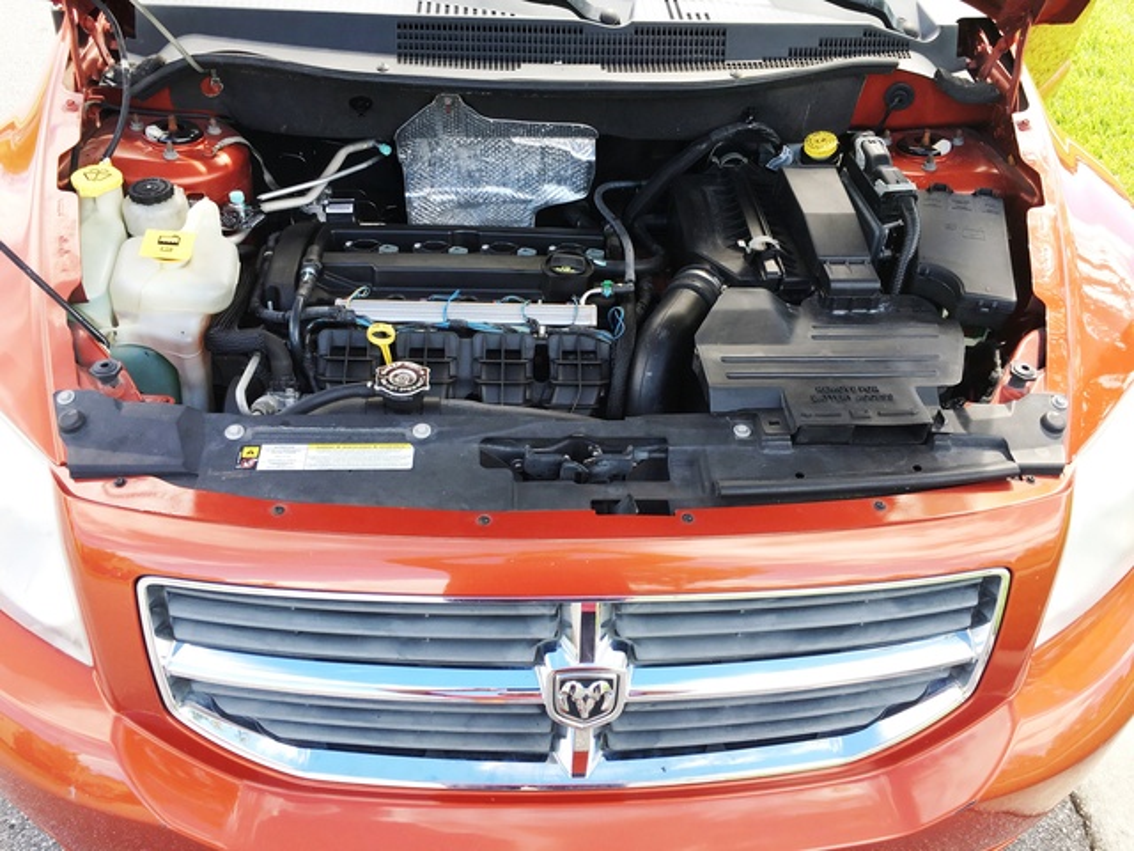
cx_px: 567
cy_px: 426
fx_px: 950
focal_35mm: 29
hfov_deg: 61.7
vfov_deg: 48.2
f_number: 2.2
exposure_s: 1/120
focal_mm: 4.15
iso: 25
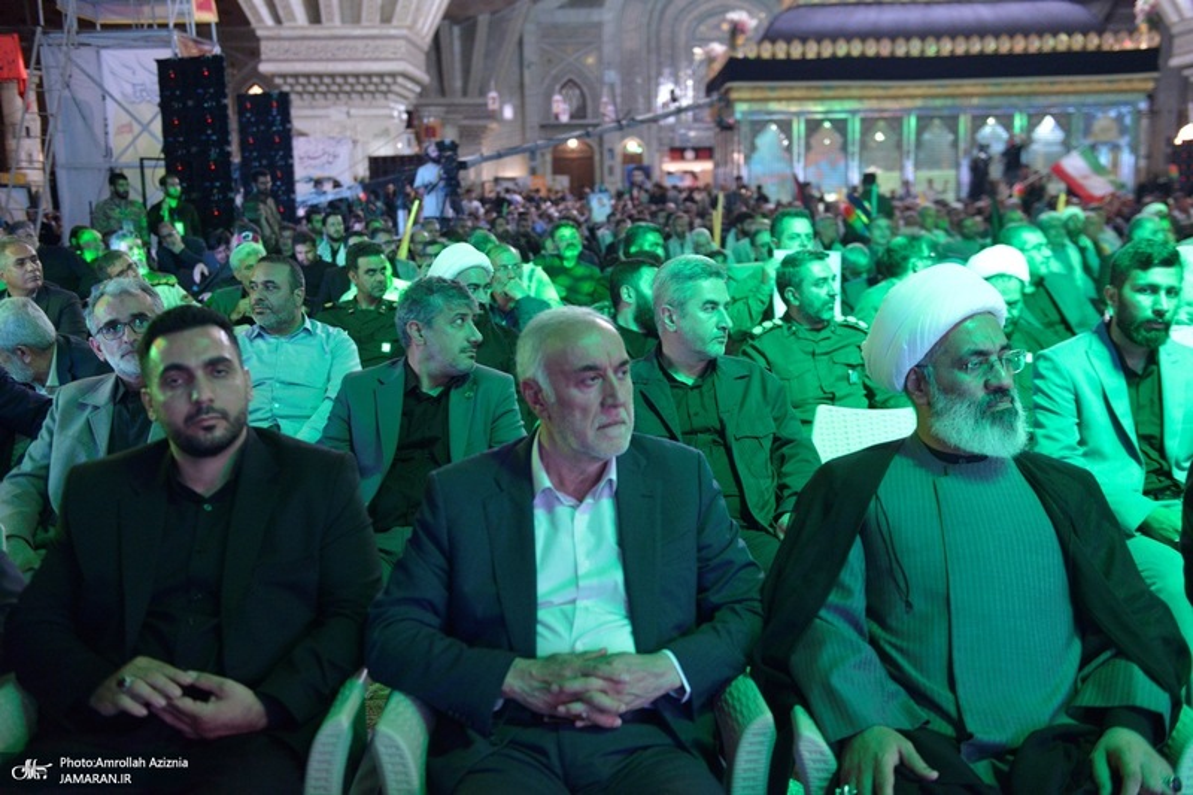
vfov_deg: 35.0
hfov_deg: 50.7
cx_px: 596
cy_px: 398
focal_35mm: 38
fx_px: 1259
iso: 3200
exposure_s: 1/50
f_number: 3.2
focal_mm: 38
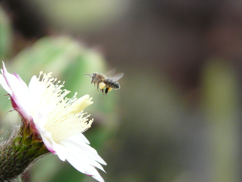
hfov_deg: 3.9
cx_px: 121
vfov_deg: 3.0
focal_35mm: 504
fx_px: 3523
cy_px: 91
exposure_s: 1/500
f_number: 4.2
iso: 400
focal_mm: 82.8
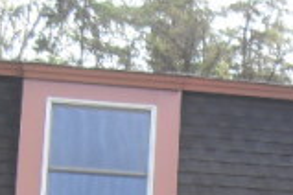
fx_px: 1449
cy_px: 313
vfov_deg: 7.5
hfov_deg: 10.8
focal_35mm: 178
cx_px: 540
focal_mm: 6.3
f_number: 2.8
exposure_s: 1/125
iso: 80
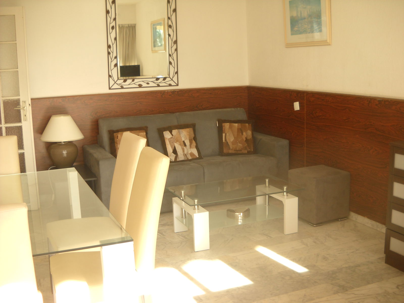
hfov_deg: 45.8
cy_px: 152
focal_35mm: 41
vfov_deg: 35.1
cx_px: 202
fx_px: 479
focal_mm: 6.72
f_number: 3.1
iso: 64
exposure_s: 1/64
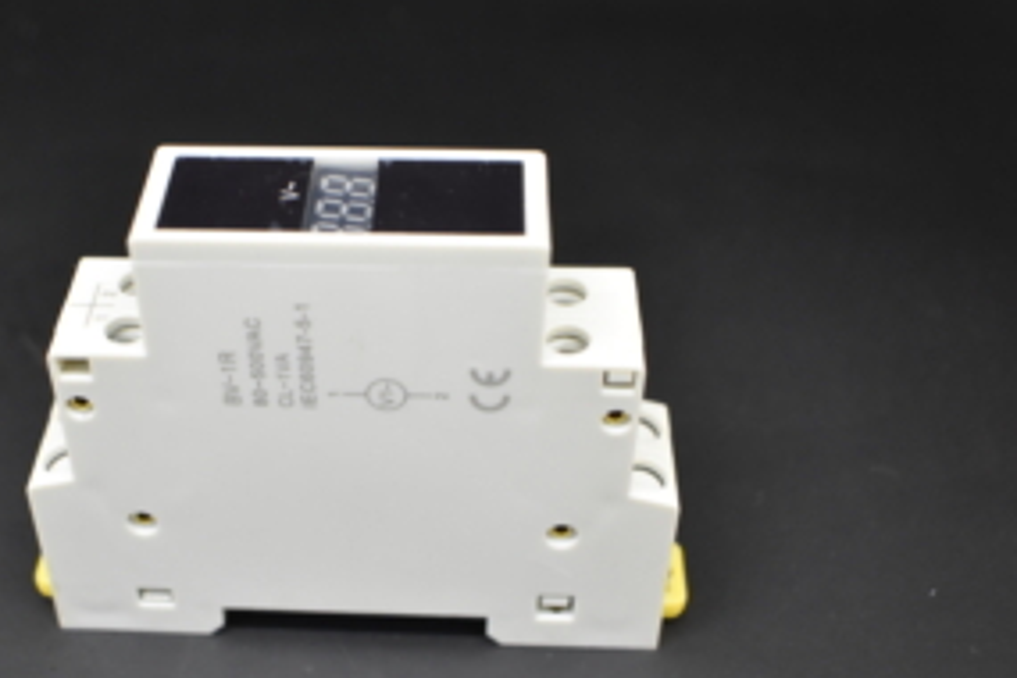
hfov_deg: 37.4
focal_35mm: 53
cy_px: 355
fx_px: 1489
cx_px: 364
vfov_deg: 25.7
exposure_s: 1/60
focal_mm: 25
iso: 800
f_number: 5
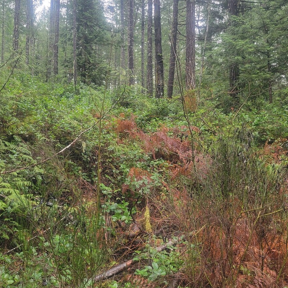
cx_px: 122
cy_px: 124
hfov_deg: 43.7
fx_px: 358
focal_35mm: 38
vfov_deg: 43.8
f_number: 1.8
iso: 100
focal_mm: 5.4
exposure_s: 1/120
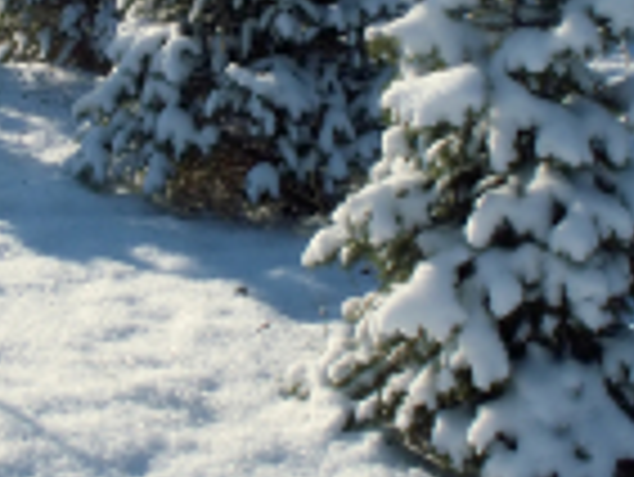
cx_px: 162
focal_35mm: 99
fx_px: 1815
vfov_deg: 14.8
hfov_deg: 19.7
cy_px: 54
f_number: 8
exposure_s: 1/400
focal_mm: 5.86
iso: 50
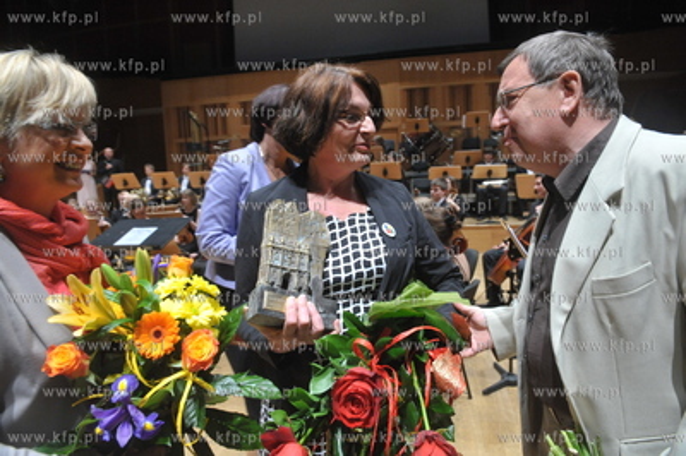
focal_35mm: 24
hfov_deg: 73.8
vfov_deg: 53.1
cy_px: 228
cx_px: 343
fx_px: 457
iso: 2500
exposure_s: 1/125
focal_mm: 24
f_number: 5.6
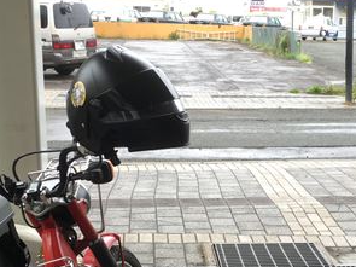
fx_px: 648
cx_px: 247
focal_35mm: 63
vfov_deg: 23.1
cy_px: 198
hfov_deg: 30.4
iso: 40
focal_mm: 4.15
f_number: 2.2
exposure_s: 1/120
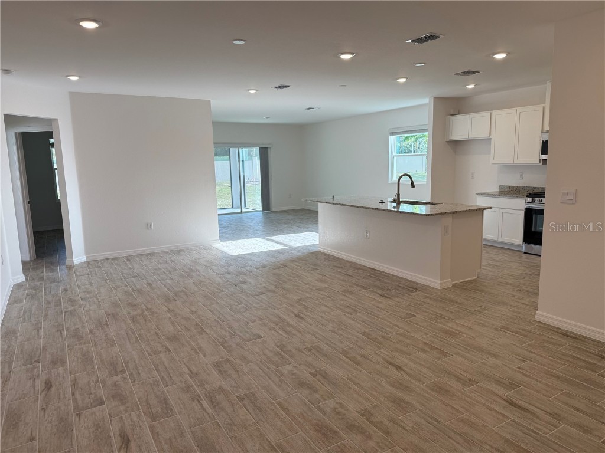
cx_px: 302
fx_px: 419
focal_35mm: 24
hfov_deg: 71.6
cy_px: 226
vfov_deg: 56.8
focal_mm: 6.76
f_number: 1.78
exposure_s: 1/212
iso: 100
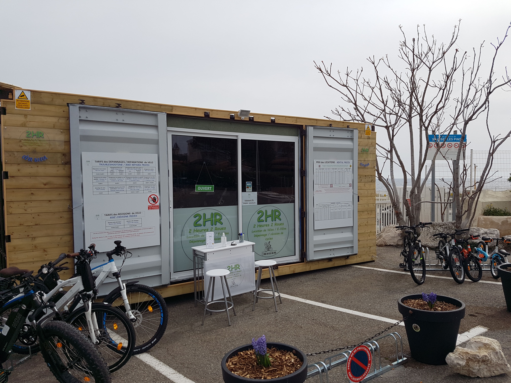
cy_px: 192
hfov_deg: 67.3
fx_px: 384
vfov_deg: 53.1
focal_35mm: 26
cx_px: 256
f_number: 1.7
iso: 50
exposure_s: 1/3160
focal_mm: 4.2
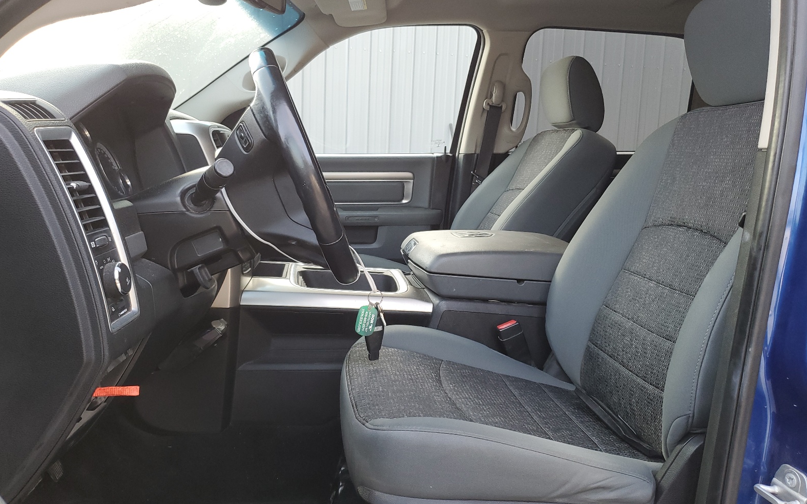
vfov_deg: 44.5
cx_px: 400
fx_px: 616
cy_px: 265
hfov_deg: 66.5
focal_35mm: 28
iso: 76
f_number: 1.5
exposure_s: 1/120
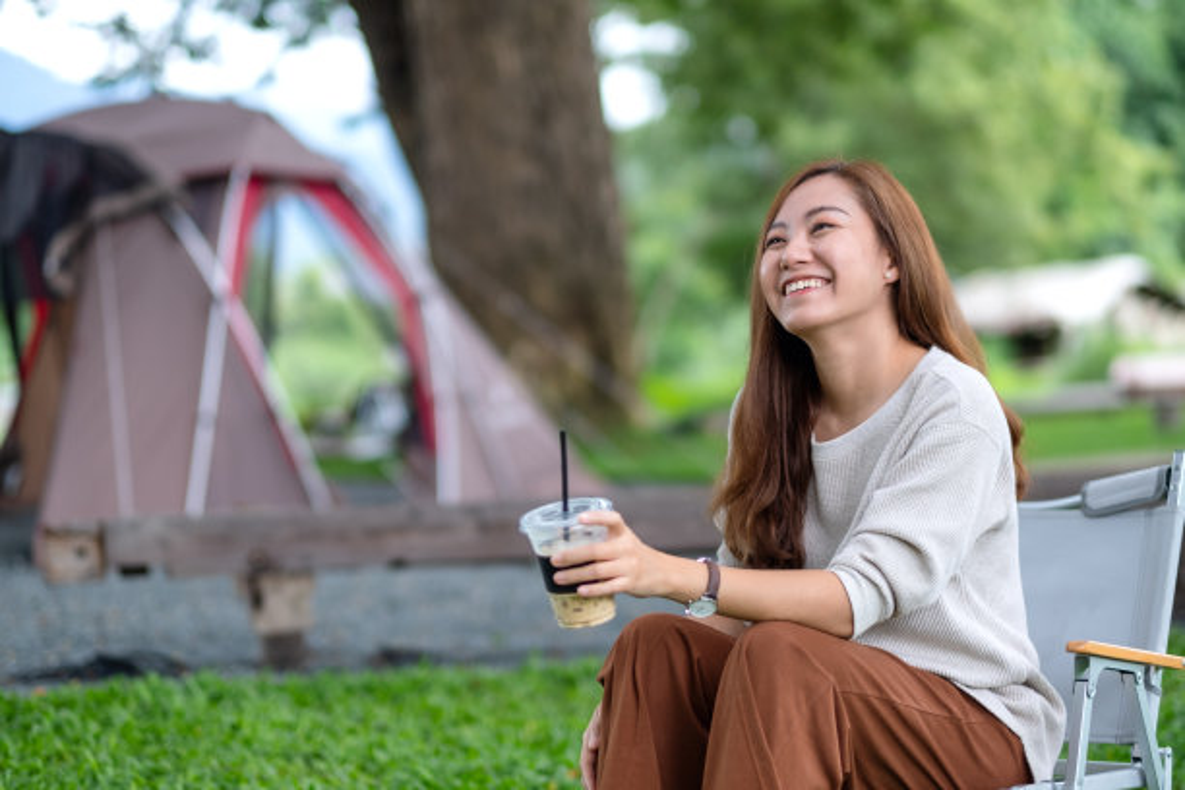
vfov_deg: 16.3
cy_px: 395
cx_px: 592
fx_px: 2765
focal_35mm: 84
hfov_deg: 24.2
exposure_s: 1/1500
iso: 200
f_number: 1.4
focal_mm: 56
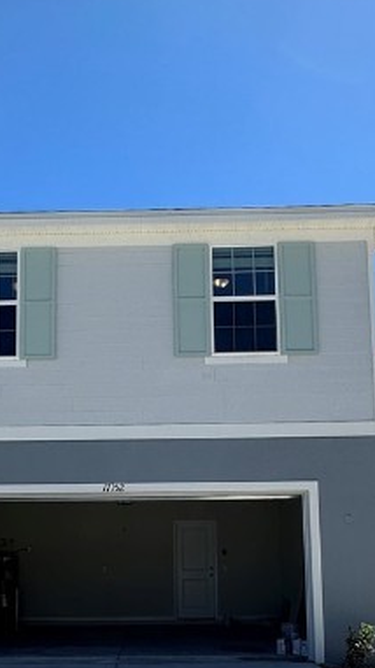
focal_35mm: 41
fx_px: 726
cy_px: 496
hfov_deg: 28.8
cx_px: 130
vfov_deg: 47.7
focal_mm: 2.22
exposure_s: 1/2398
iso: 50
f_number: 2.2
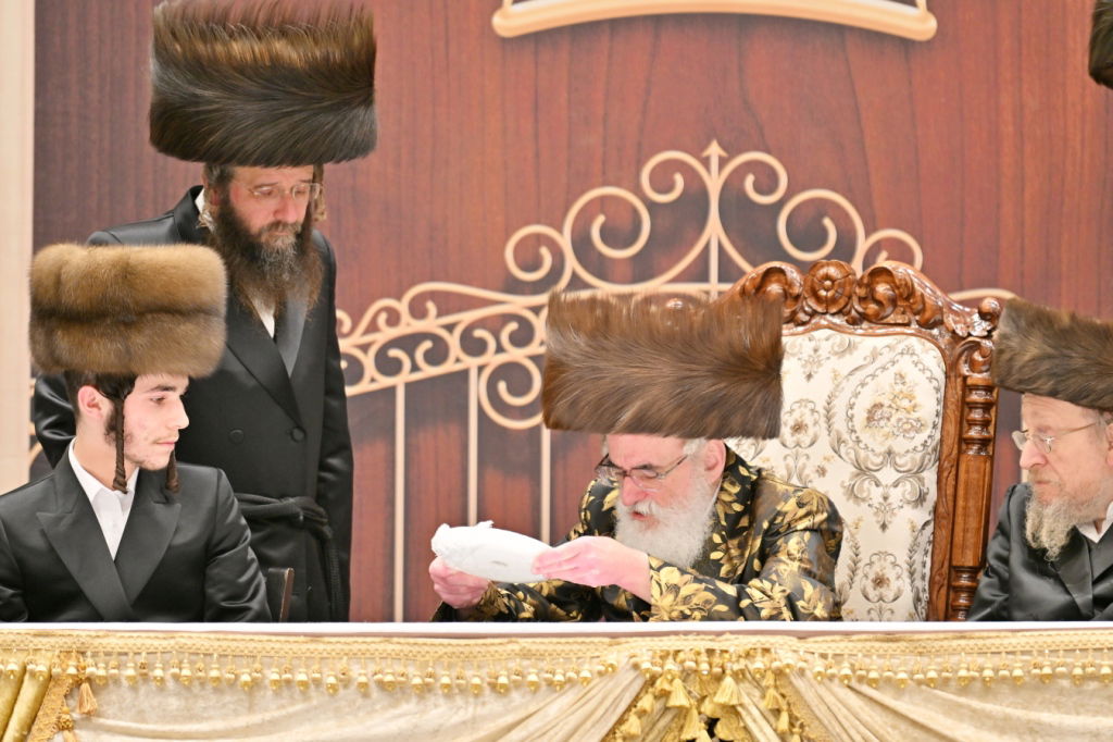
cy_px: 371
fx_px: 9271
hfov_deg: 6.9
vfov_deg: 4.6
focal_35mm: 300
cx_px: 556
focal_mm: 200
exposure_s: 1/200
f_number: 2.8
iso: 200
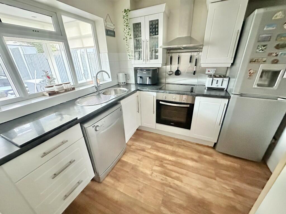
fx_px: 116
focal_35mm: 14
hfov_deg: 102.1
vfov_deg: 85.7
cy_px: 107
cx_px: 143
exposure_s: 1/30
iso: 2000
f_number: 2.2
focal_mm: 2.22
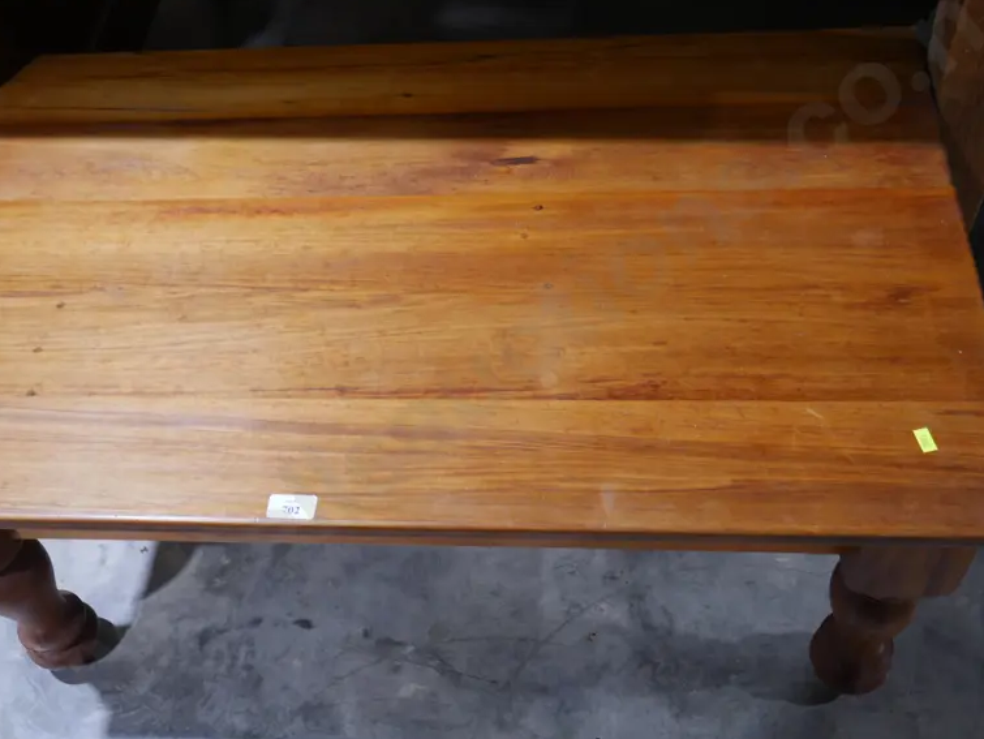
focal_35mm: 38
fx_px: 1081
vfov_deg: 37.7
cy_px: 383
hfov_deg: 49.0
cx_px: 484
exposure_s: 1/60
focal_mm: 14
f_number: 3.5
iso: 400
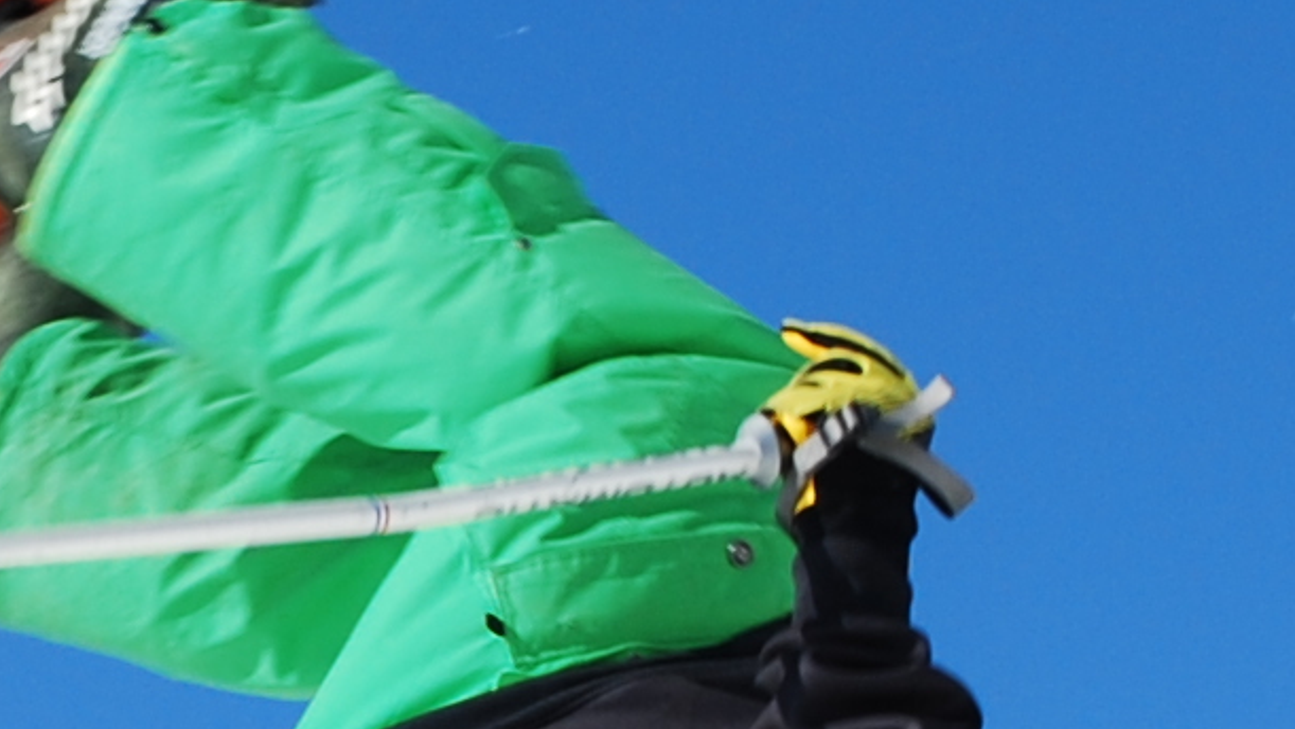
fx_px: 9582
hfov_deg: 7.7
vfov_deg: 4.4
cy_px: 744
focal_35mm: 279
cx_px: -193
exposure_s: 1/320
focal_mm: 28
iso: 100
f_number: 9
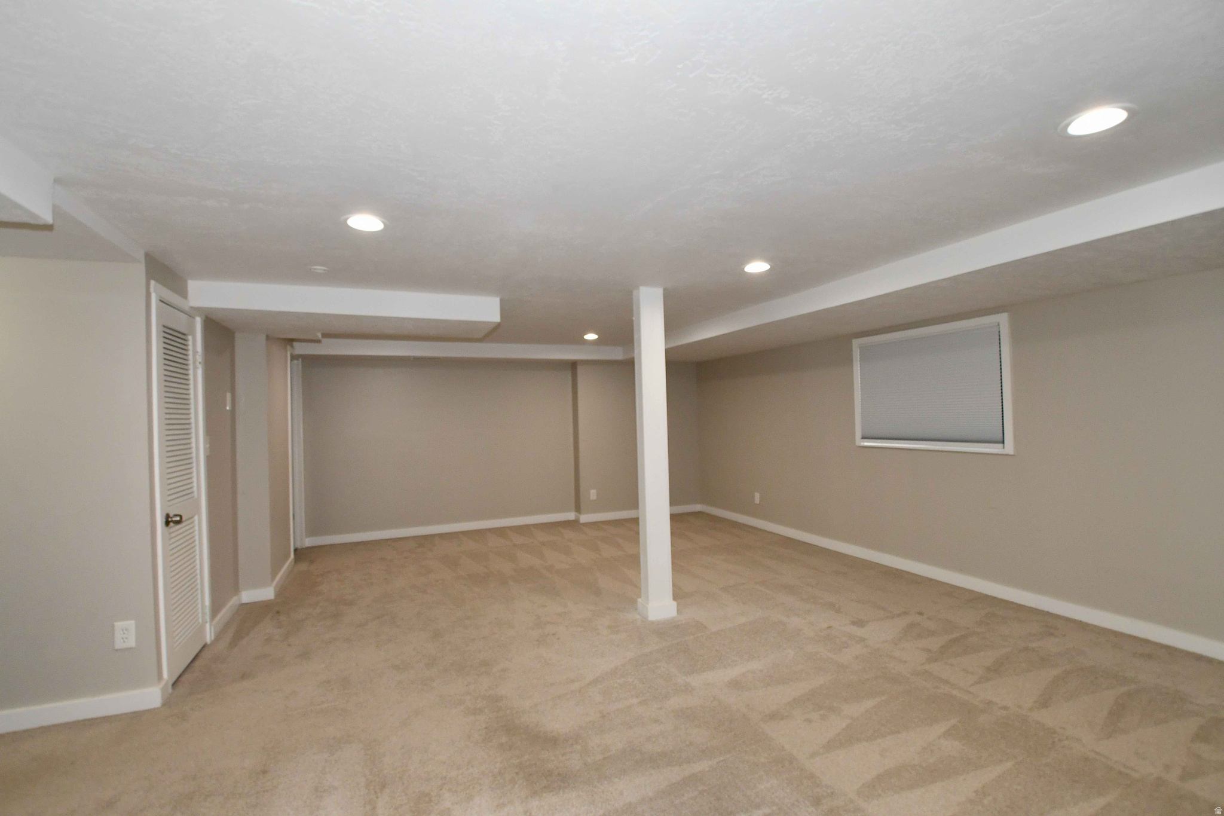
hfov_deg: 100.4
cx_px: 612
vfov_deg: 77.3
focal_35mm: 15
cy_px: 408
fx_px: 510
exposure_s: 1/60
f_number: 7.1
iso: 1000
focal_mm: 10
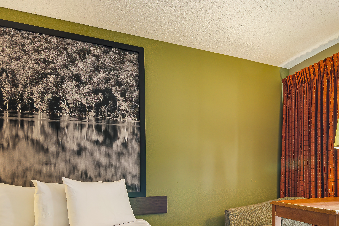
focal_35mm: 29
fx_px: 277
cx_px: 262
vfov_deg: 43.2
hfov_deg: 59.0
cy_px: 164
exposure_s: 1/3
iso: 400
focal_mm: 11.5
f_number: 9
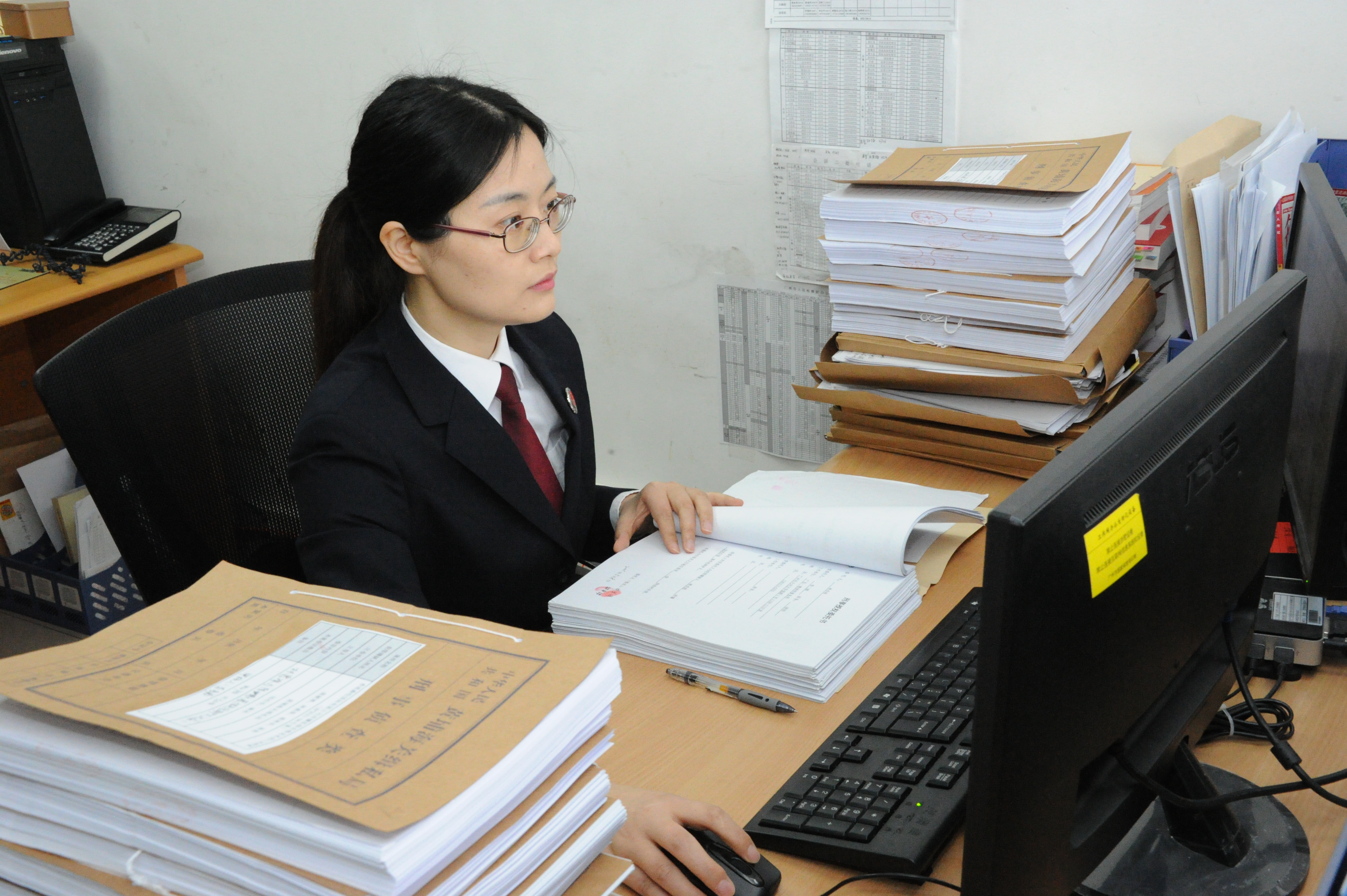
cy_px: 448
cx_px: 674
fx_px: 1645
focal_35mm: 44
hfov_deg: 44.5
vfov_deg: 30.5
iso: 12800
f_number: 14
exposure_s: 1/60
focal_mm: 44
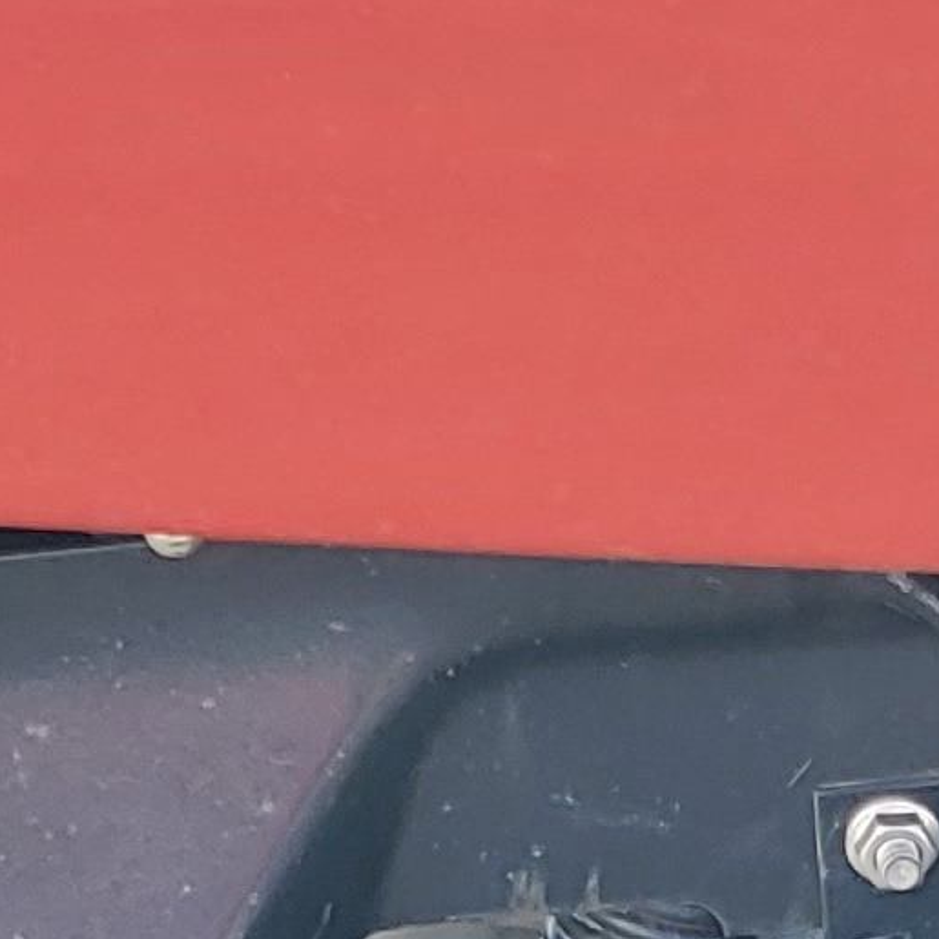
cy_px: 1336
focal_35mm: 180
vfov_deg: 9.5
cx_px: 957
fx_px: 5524
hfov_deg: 9.6
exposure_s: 1/159
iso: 50
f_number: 2.4
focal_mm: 4.3
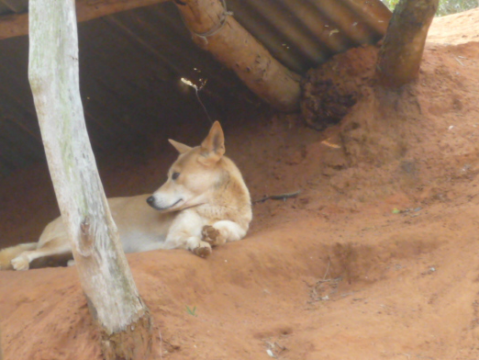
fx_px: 2713
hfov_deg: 10.1
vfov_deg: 7.6
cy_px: 162
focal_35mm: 196
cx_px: 211
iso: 400
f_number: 5.1
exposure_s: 1/100
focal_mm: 16.5
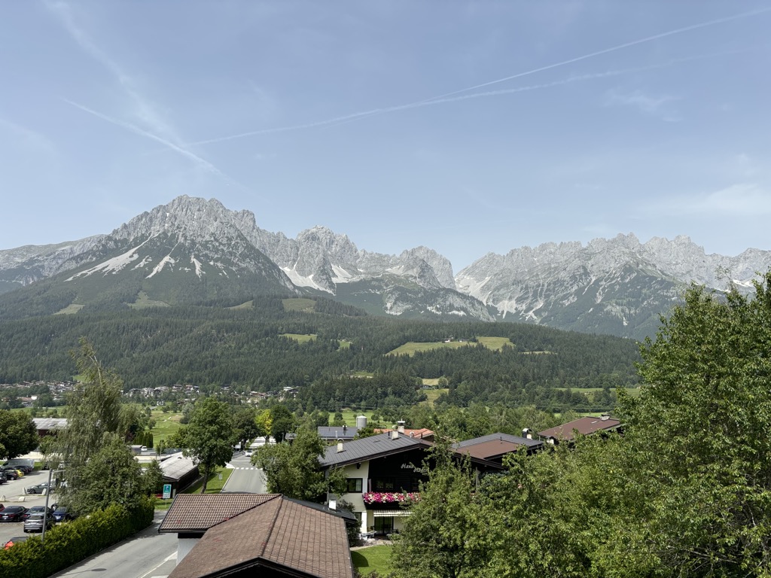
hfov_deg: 67.3
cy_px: 289
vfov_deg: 53.1
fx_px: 579
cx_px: 386
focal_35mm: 26
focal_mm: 5.96
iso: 50
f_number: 1.6
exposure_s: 1/2857
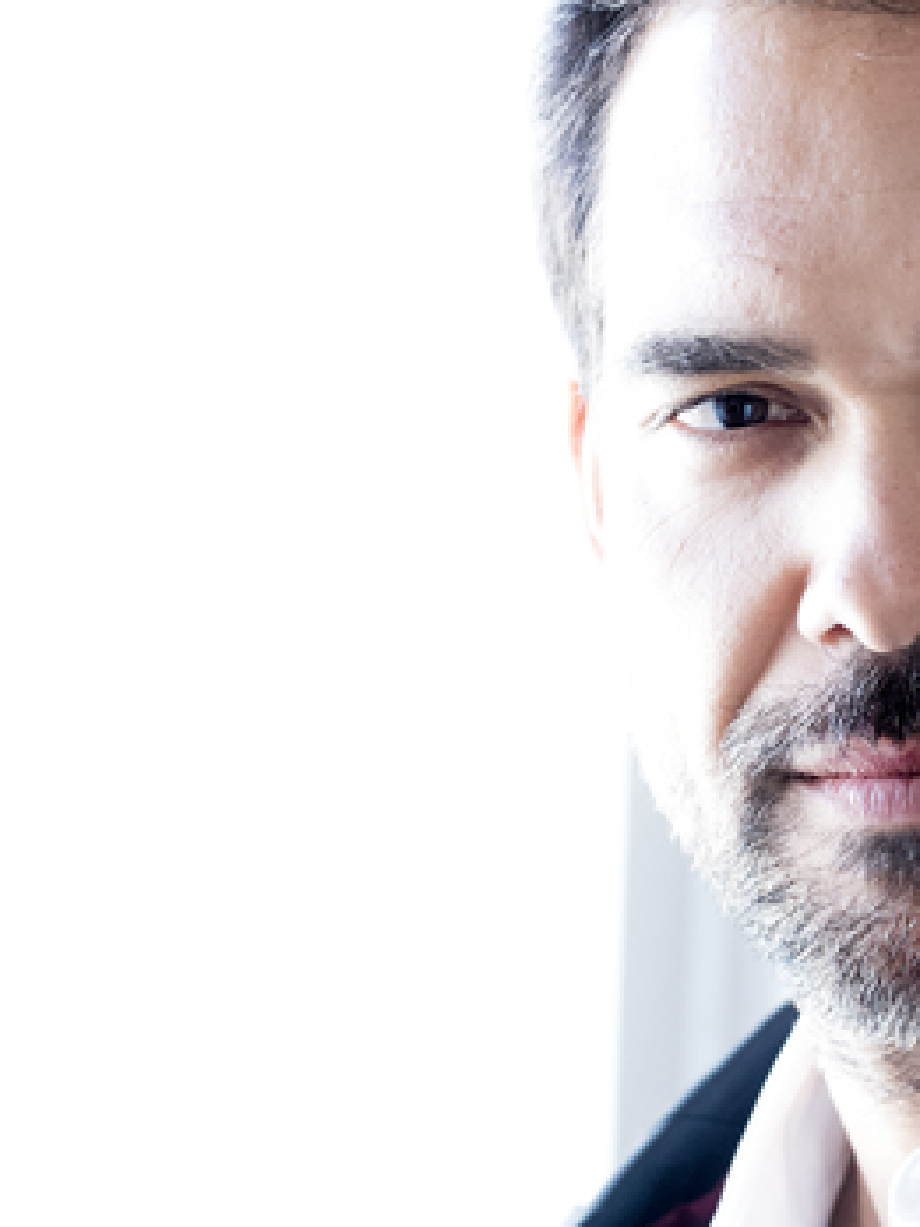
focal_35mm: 223
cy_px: 1142
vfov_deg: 8.8
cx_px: 953
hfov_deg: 6.6
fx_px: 7902
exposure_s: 1/160
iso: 2000
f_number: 4
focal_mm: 85
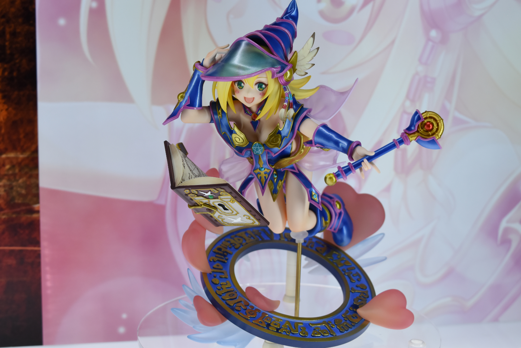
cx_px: 260
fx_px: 738
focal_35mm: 51
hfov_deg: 38.9
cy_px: 174
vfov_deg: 26.5
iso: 640
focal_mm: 34
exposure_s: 1/200
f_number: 8
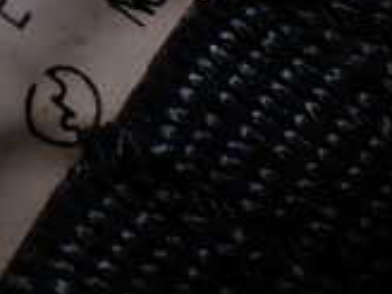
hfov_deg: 17.2
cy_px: -143
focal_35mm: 110
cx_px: -50
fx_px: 1246
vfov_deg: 12.8
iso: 160
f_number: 2.3
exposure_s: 1/125
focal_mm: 5.4
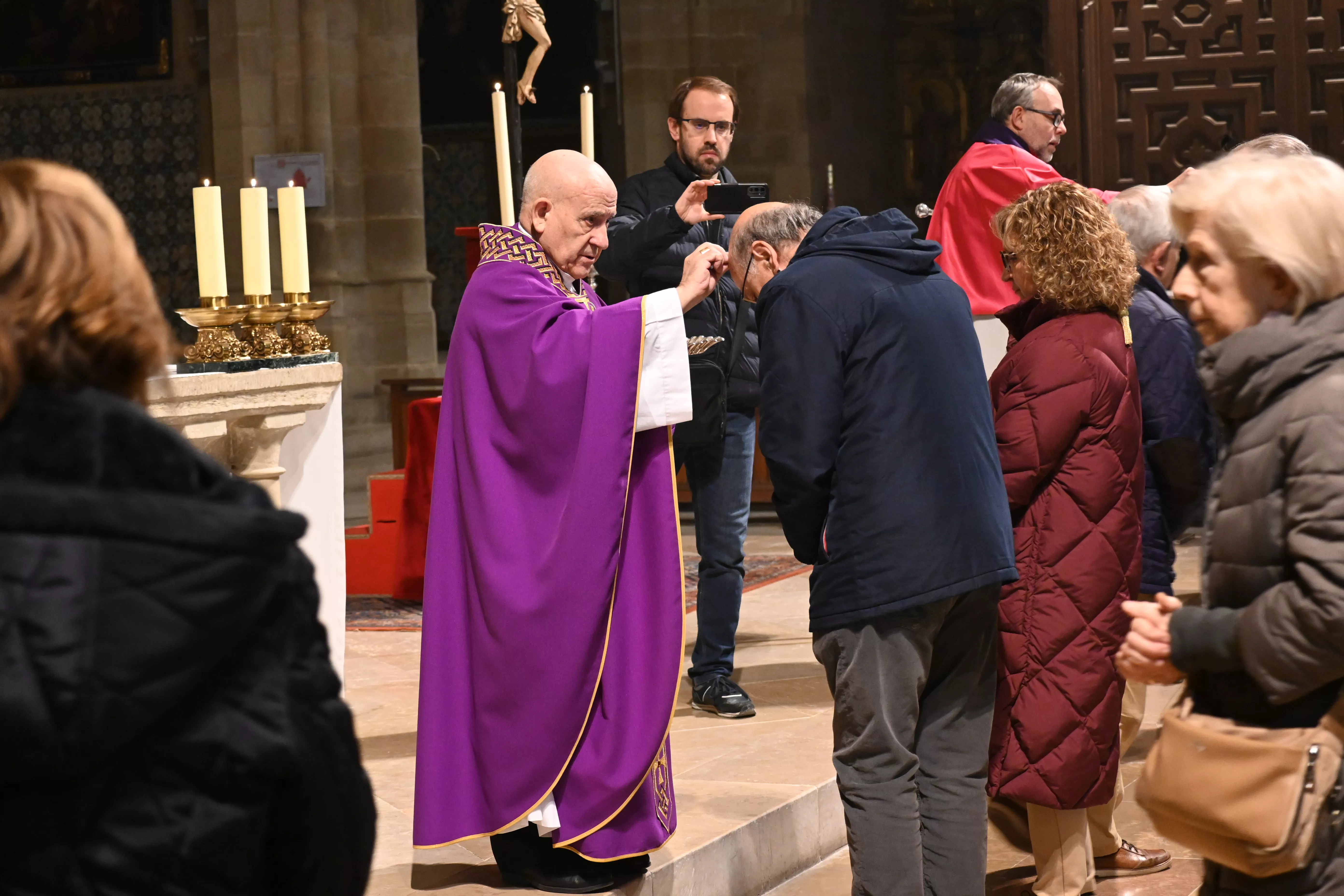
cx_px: 672
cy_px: 448
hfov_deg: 27.0
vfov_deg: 18.2
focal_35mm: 75
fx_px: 2800
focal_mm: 50
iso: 3200
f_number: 4.5
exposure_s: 1/60
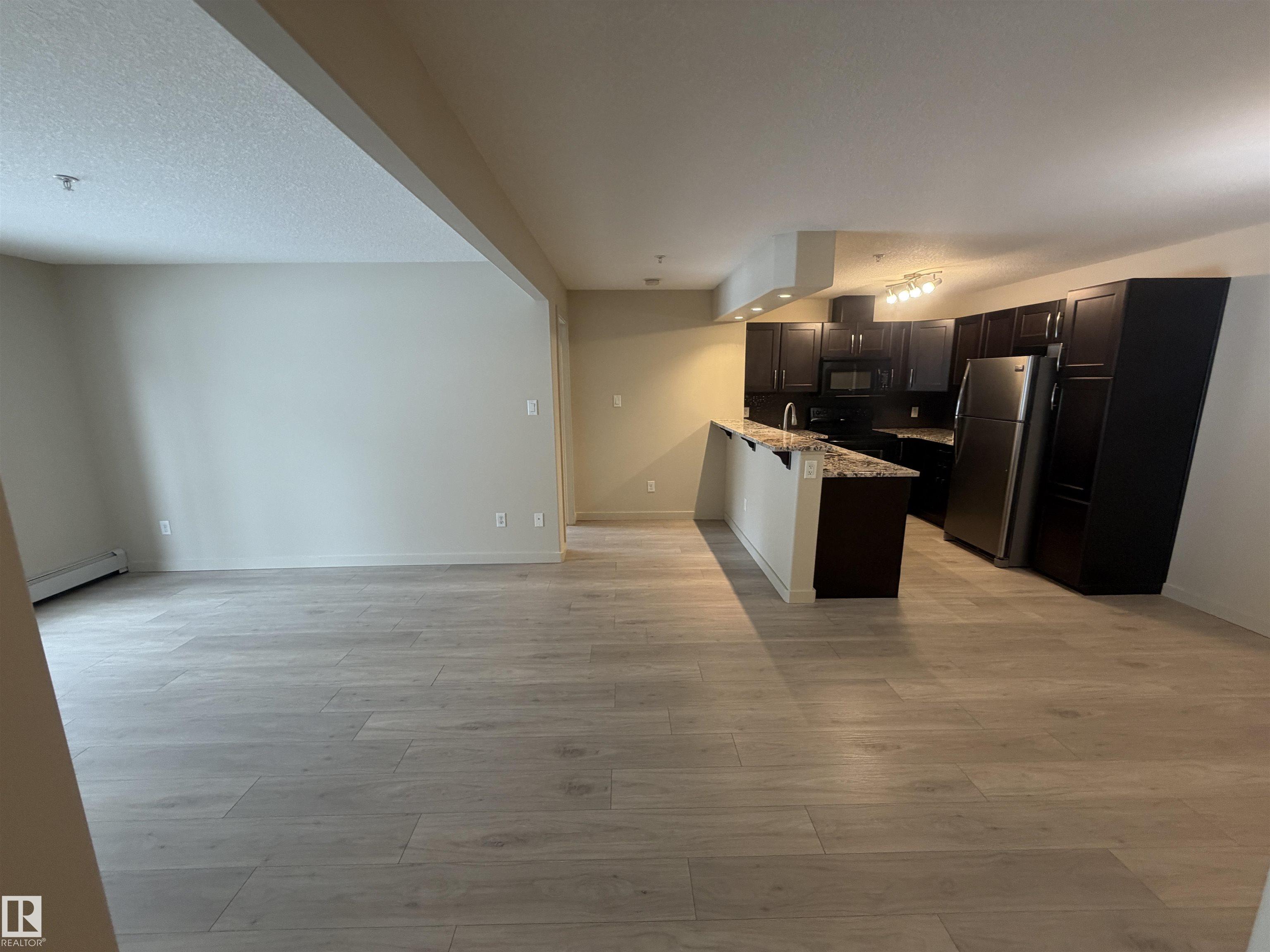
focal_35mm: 14
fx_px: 514
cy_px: 476
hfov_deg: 102.1
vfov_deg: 85.7
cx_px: 635
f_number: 2.2
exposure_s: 1/60
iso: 250
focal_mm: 2.22
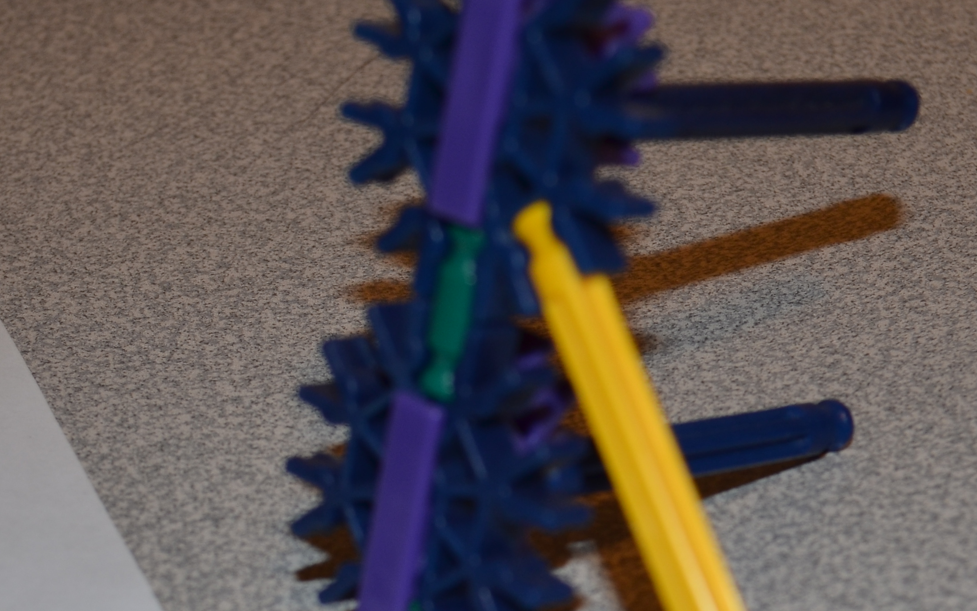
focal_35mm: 96
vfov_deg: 13.5
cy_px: 501
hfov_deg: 21.6
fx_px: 2556
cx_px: 456
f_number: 5.6
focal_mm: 28
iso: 200
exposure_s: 1/30
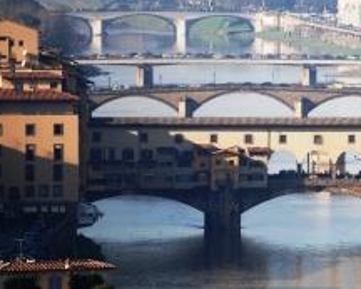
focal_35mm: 527
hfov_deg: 3.7
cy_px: 132
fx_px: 5633
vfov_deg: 2.9
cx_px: 323
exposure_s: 1/640
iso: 200
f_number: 5.6
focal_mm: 180
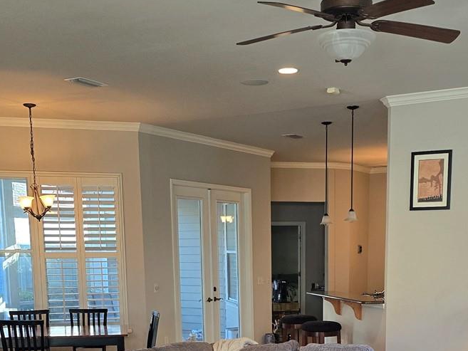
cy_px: 377
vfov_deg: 24.5
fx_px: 757
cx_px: 291
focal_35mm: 56
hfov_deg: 34.2
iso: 160
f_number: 1.7
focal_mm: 6.3
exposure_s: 1/120
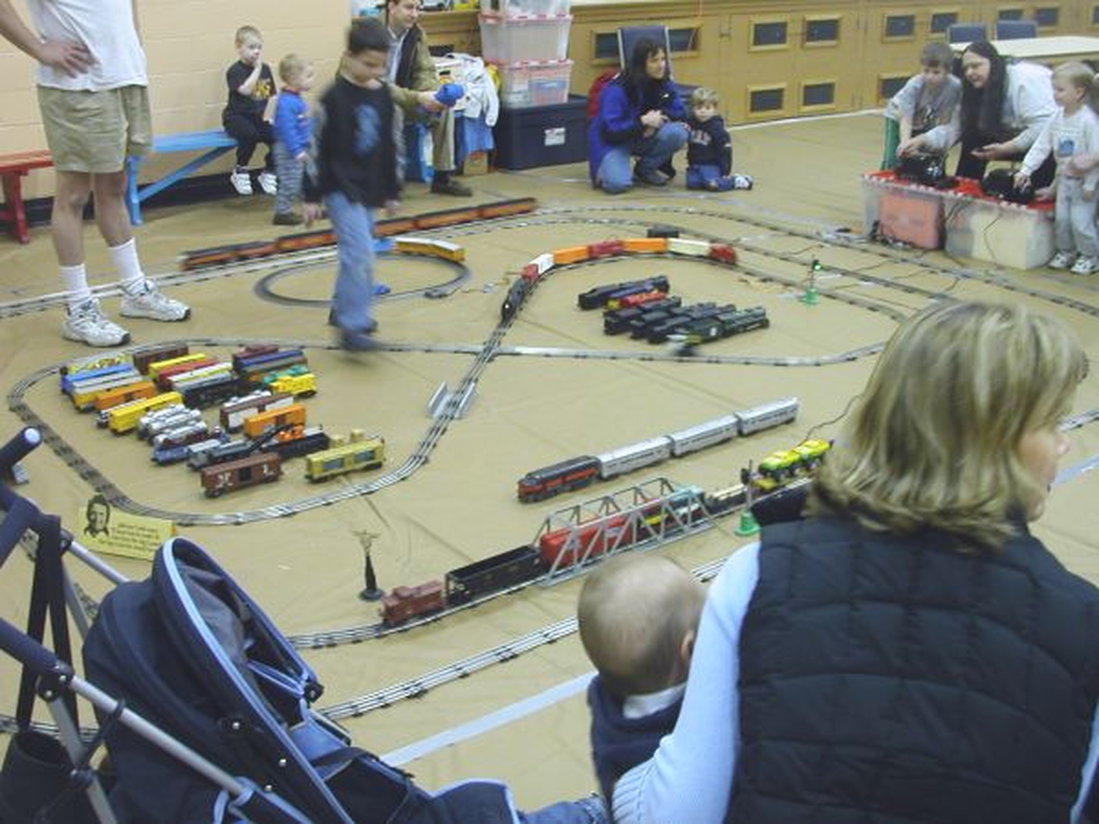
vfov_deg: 33.6
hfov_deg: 43.9
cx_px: 550
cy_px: 412
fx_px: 1365
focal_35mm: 43
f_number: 2.9
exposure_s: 1/13.4
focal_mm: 6.6
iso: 100
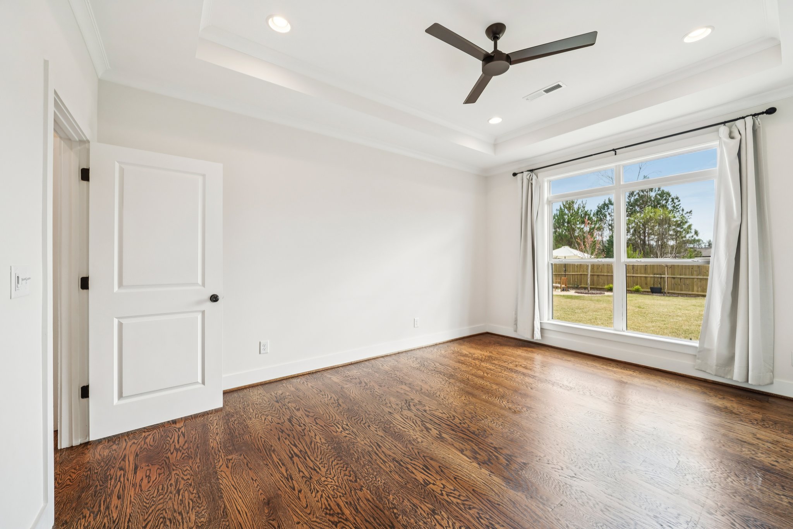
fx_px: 308
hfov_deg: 104.3
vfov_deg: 81.2
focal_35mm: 14
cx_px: 396
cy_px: 264
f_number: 8
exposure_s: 1/80
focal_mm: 14
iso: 400
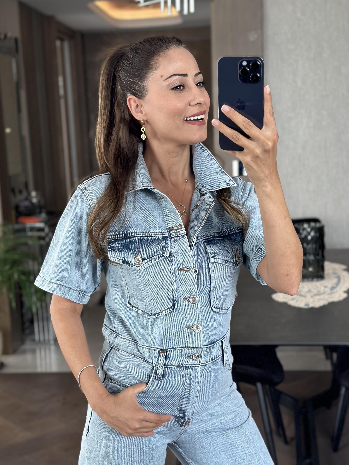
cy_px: 273
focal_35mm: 58
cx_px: 165
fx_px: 780
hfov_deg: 25.2
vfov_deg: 33.2
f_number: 1.78
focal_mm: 6.86
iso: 125
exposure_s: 1/99
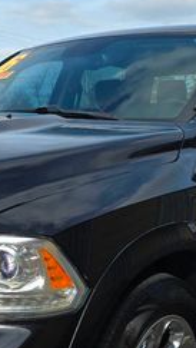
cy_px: 208
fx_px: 609
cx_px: 47
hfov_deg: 18.2
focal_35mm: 66
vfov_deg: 31.8
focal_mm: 6.3
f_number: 1.7
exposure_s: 1/643
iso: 12
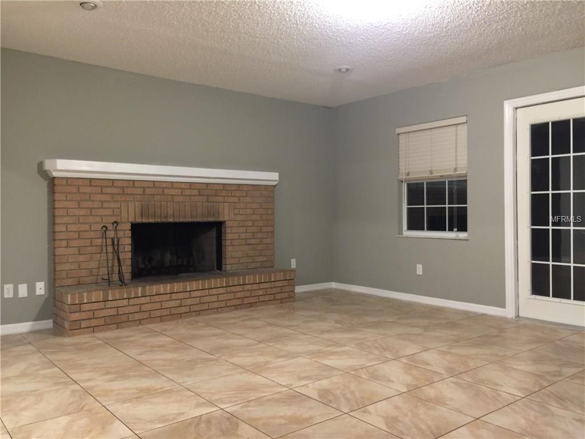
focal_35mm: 29
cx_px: 292
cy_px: 220
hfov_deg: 61.7
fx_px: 490
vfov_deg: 48.2
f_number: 2.2
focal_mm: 4.15
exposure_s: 1/4
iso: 80
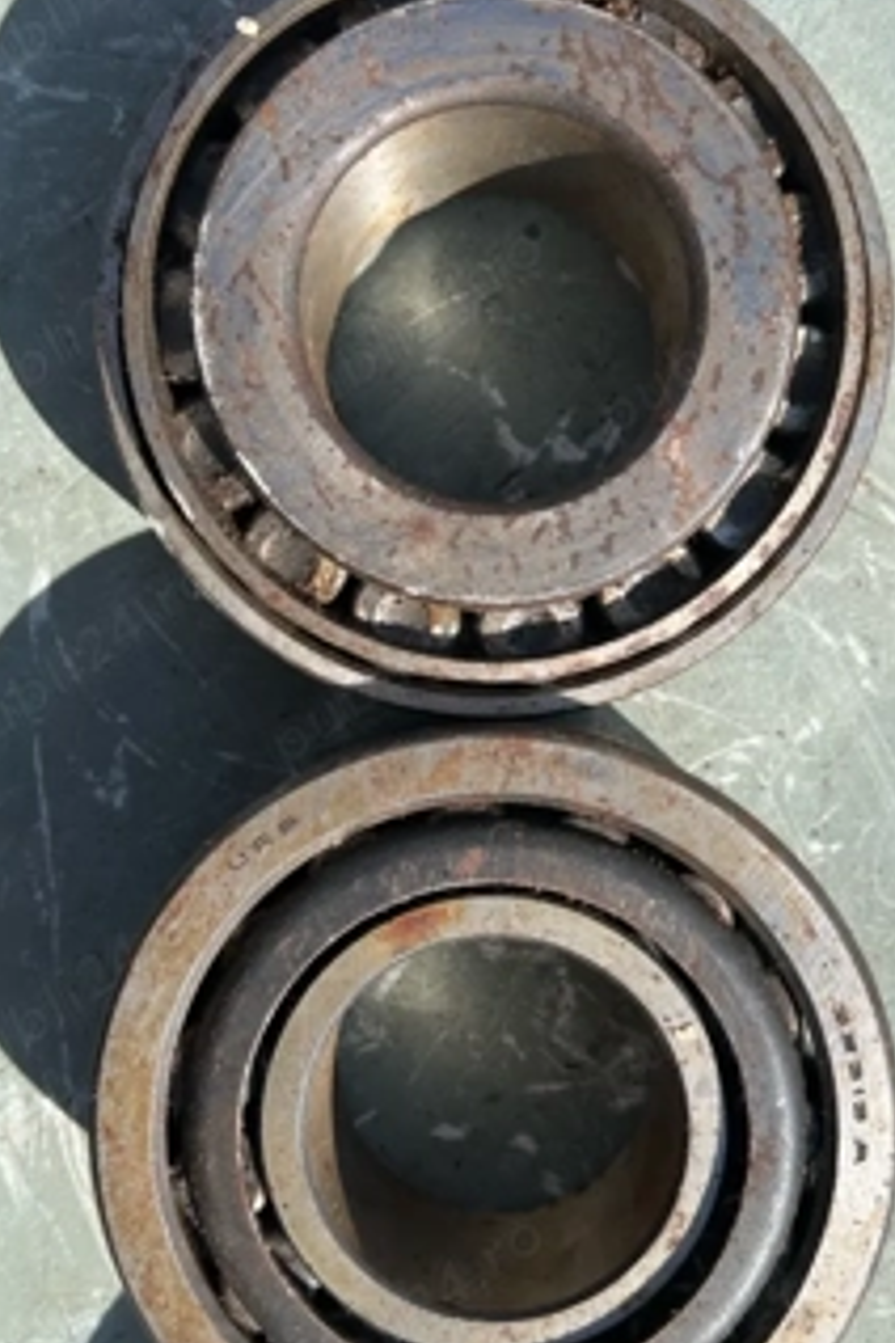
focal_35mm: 34
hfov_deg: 38.8
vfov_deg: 55.8
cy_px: 714
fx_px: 1268
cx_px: 490
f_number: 1.5
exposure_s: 1/2008
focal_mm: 5.7
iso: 50
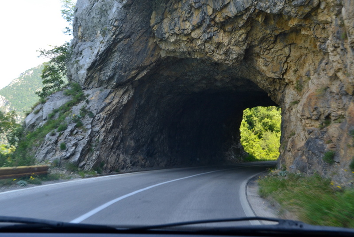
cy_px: 118
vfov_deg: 31.9
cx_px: 177
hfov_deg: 46.4
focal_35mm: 42
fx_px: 413
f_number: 9
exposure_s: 1/80
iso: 400
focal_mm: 28
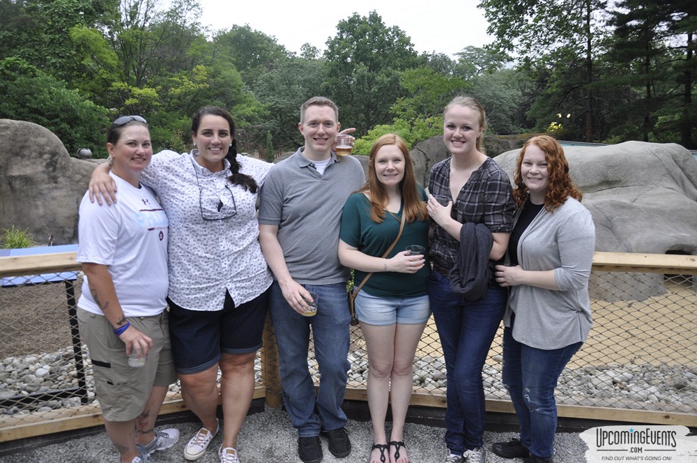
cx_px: 348
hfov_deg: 67.4
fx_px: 522
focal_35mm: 27
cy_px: 232
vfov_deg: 47.8
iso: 400
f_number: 3.5
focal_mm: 18
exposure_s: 1/50
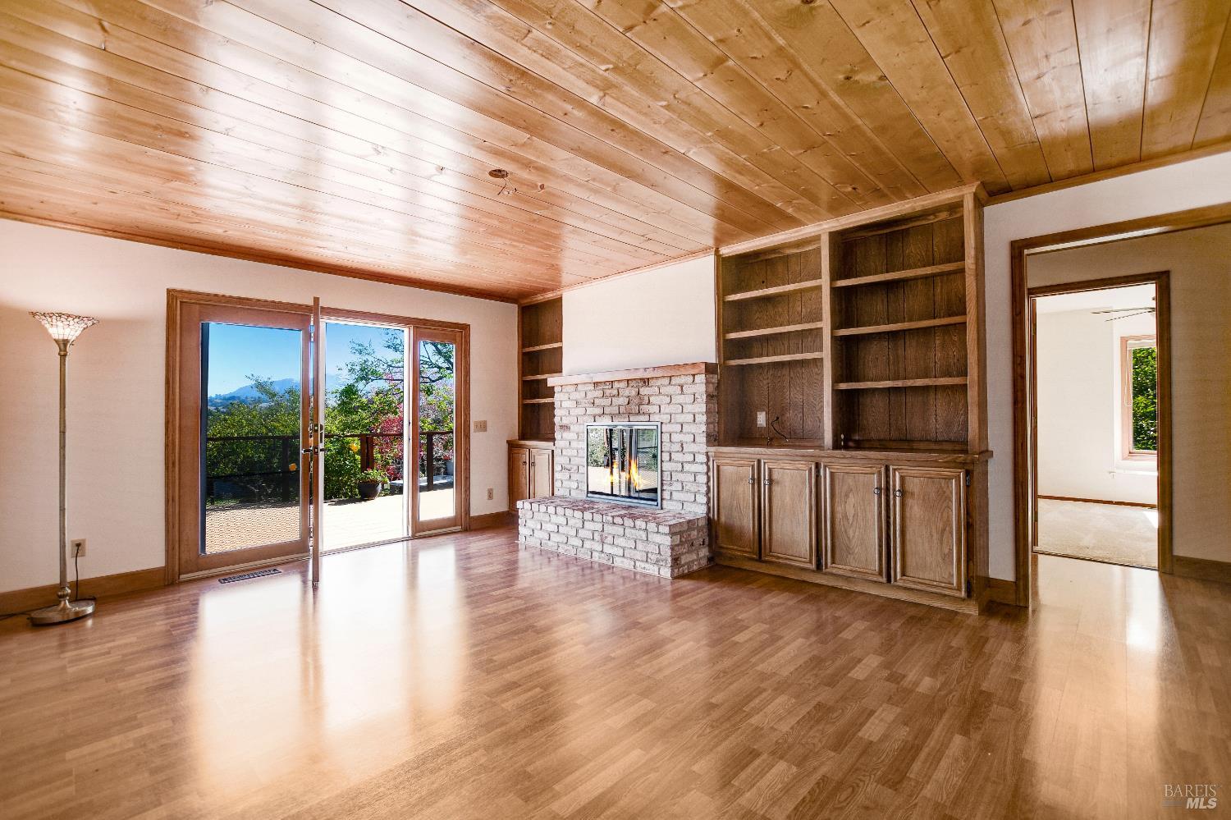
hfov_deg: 100.4
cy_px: 410
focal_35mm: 15
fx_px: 513
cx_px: 616
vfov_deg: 77.3
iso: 100
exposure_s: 1/60
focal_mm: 10
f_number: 4
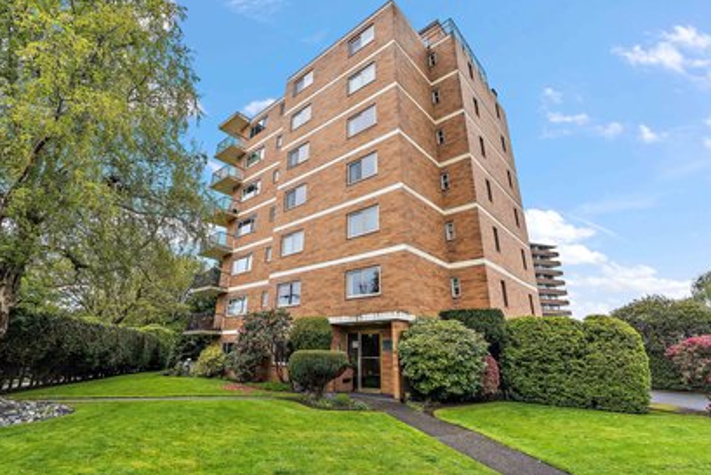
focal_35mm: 17
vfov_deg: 70.4
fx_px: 336
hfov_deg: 93.2
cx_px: 343
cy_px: 224
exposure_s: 1/640
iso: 400
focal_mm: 16
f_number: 7.1
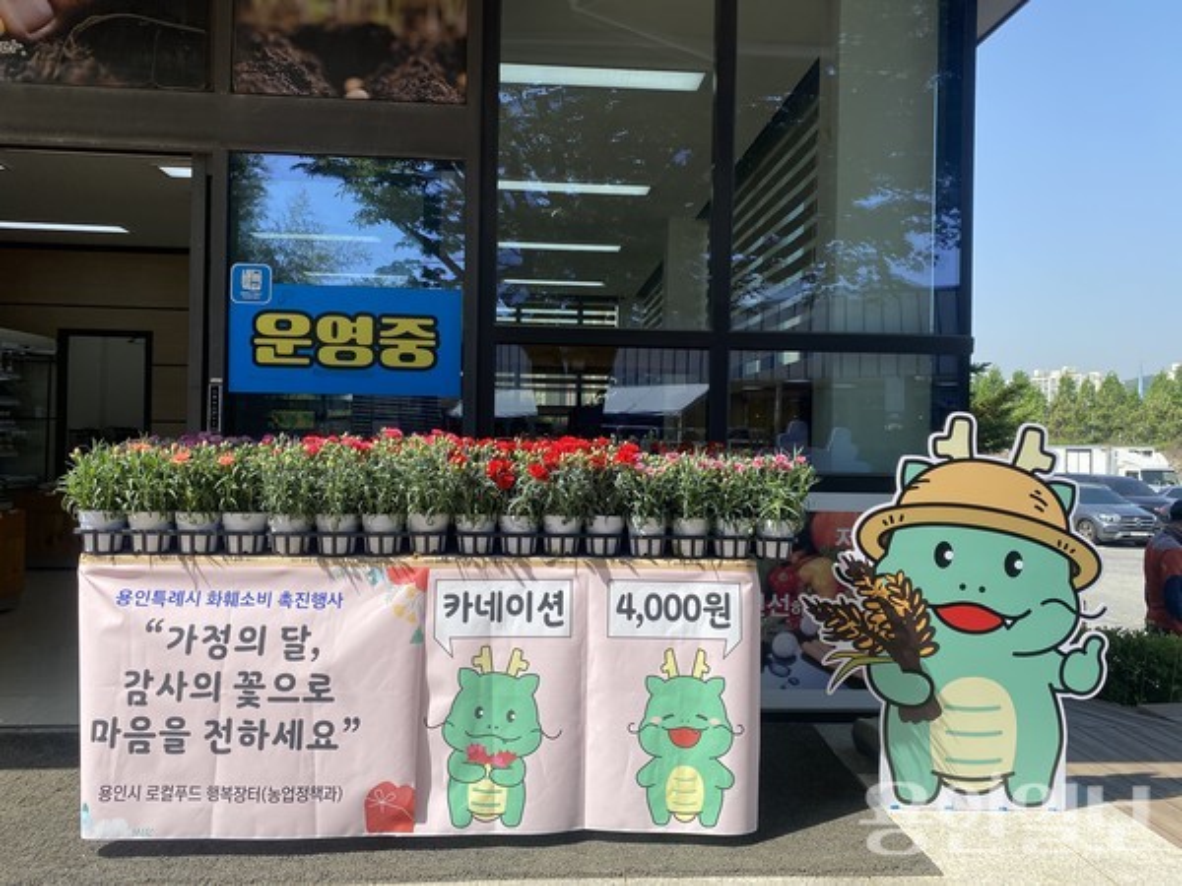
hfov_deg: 67.3
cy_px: 443
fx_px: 888
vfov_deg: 53.1
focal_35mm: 26
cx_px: 591
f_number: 1.8
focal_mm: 4.25
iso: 32
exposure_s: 1/1678
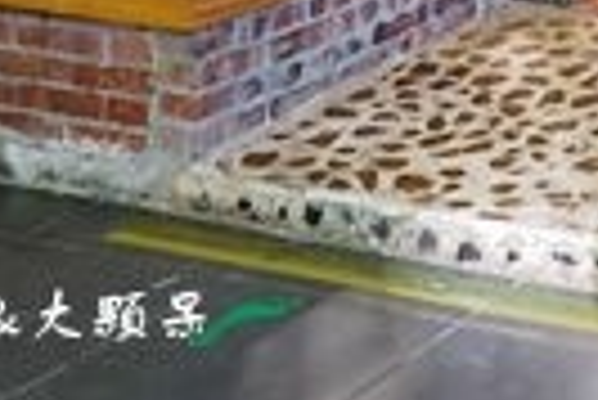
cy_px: -528
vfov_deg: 10.3
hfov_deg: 15.6
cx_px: 985
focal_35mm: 117
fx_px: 1946
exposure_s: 1/30
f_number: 2.8
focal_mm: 9
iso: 400
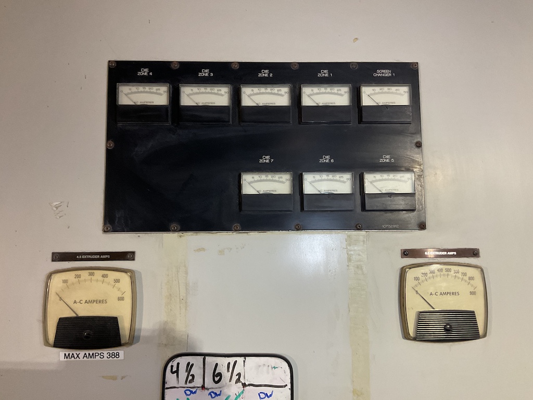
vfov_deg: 48.2
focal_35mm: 29
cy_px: 200
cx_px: 266
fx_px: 447
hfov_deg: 61.7
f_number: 1.8
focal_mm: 3
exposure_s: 1/60
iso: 160
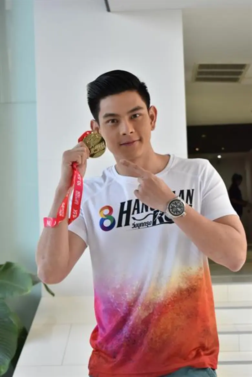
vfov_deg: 29.2
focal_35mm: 69
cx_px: 126
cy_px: 188
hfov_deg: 19.8
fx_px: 724
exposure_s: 1/80
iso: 1000
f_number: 5.3
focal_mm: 46
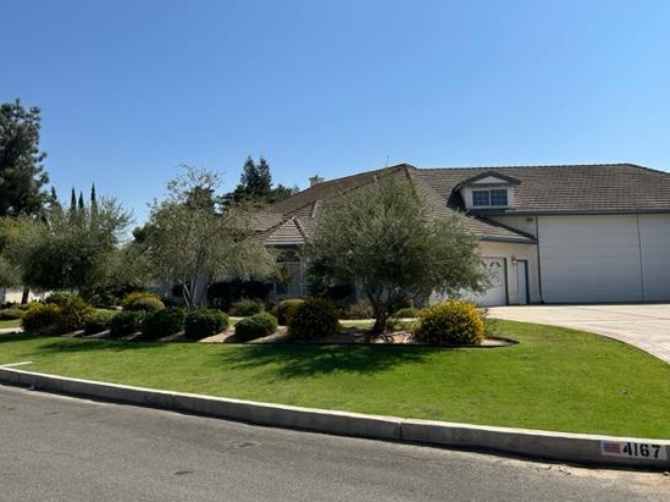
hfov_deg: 63.3
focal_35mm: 28
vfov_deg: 49.6
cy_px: 226
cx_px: 373
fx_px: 542
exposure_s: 1/7042
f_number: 1.78
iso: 80
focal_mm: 6.86
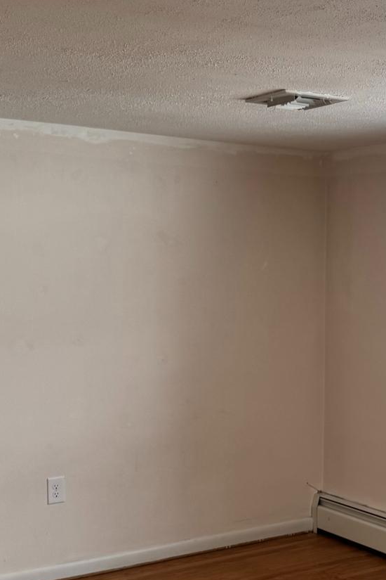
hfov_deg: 21.4
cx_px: 359
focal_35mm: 62
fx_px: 997
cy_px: 370
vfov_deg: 32.2
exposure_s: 1/160
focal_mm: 6.76
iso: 80
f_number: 1.78
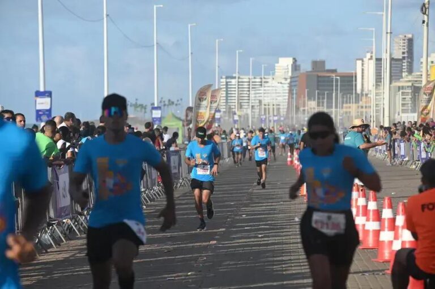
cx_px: 218
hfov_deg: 10.3
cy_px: 144
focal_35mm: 200
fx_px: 2415
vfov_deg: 6.9
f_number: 5.6
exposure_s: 1/1600
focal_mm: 200
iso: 400
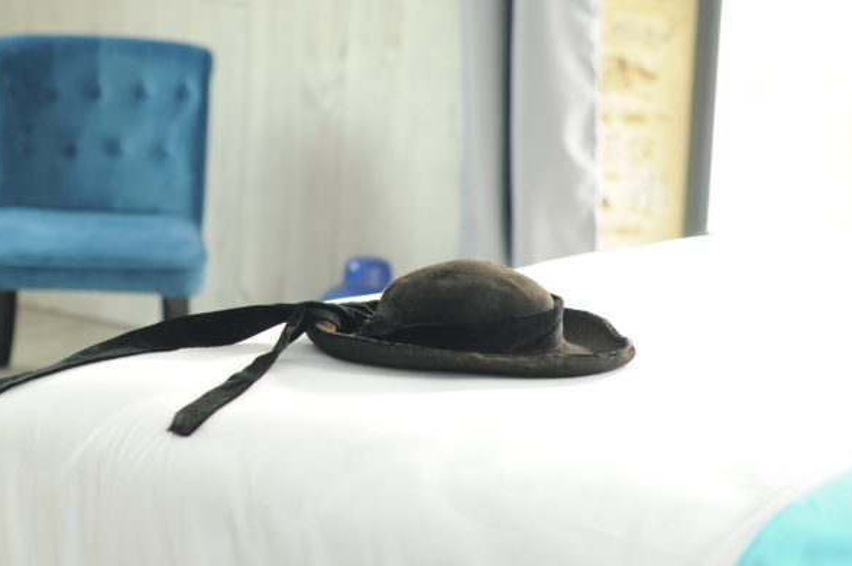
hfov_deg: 23.1
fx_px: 2056
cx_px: 176
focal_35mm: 87
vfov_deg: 15.6
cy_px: 214
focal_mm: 50
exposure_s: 1/125
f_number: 2.5
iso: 800
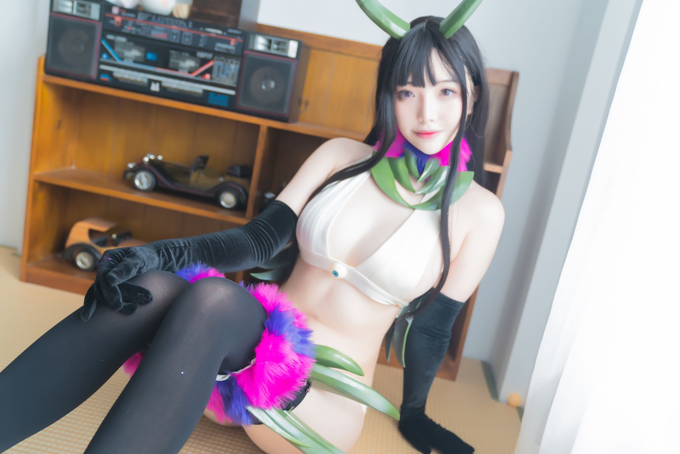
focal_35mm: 31
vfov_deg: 42.3
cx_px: 340
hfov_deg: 60.3
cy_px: 227
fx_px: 586
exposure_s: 1/100
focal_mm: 31
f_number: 2.8
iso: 640
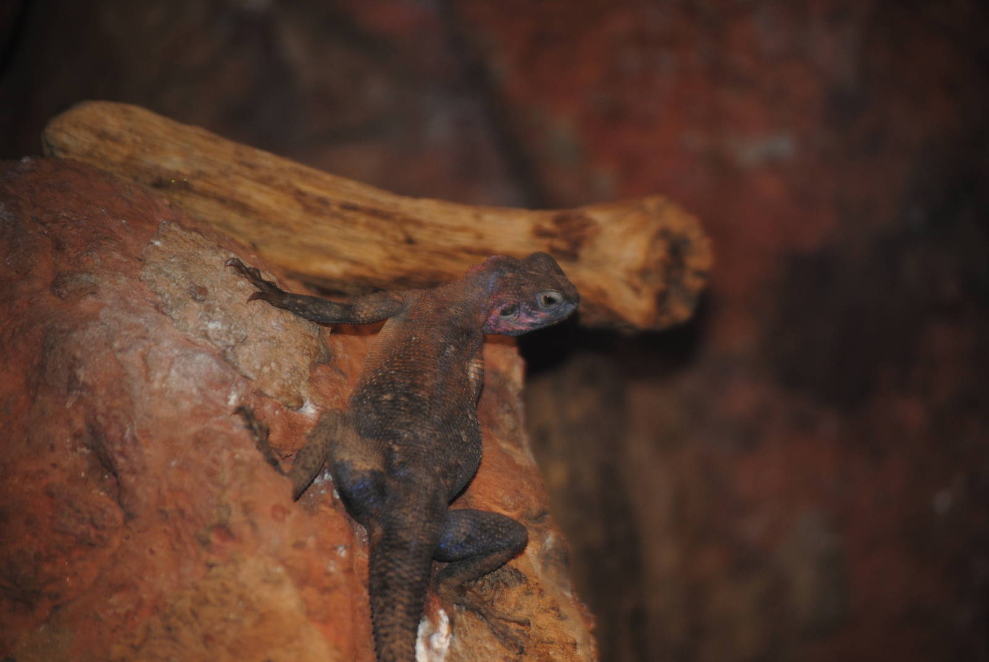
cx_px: 494
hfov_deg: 12.4
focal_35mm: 165
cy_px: 331
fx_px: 4538
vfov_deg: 8.3
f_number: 4.5
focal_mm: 110
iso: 200
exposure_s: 1/60
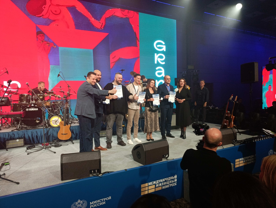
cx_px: 138
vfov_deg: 31.6
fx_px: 367
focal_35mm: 46
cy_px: 104
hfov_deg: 41.2
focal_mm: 6.14
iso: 800
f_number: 1.6
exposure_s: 1/100
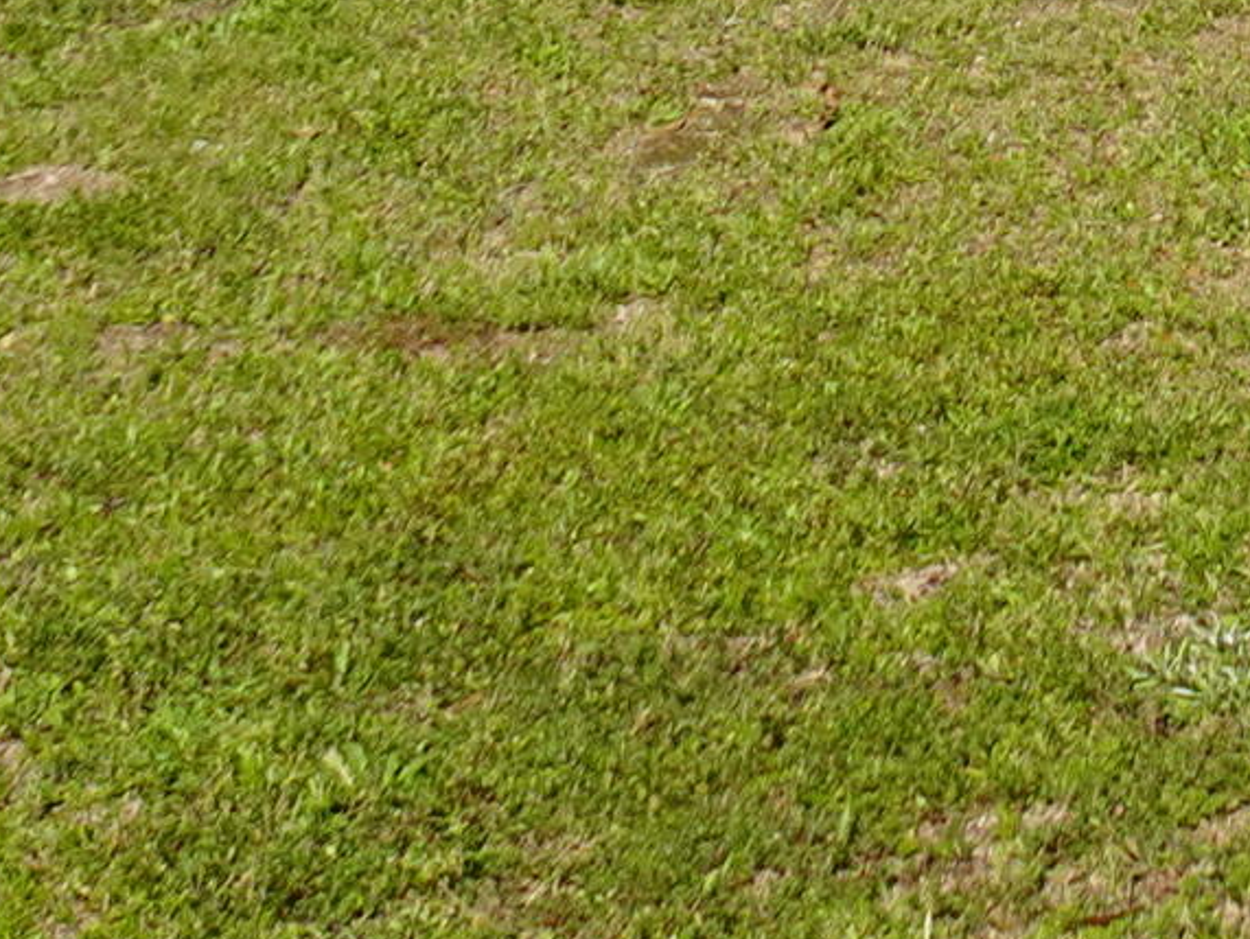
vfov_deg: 10.3
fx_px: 4553
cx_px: 1854
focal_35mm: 126
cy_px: -1278
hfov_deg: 14.6
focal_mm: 4.25
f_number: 3.5
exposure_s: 1/1000
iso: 80
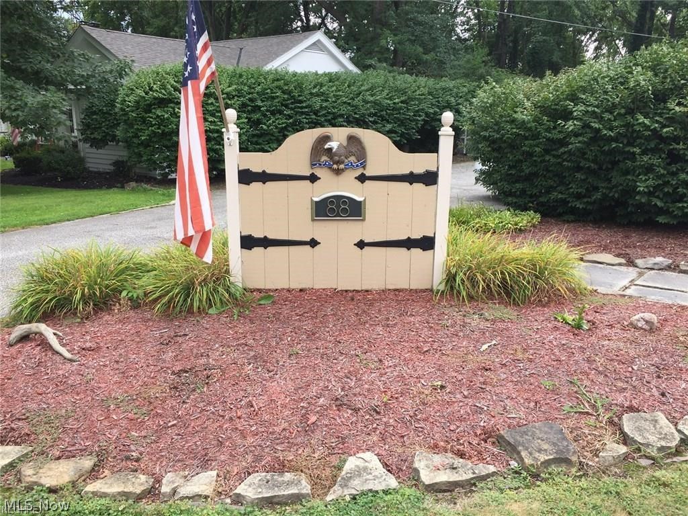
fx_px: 576
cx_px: 344
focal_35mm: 29
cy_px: 258
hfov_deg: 61.7
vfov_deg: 48.2
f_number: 2.2
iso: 32
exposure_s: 1/465
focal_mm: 4.15
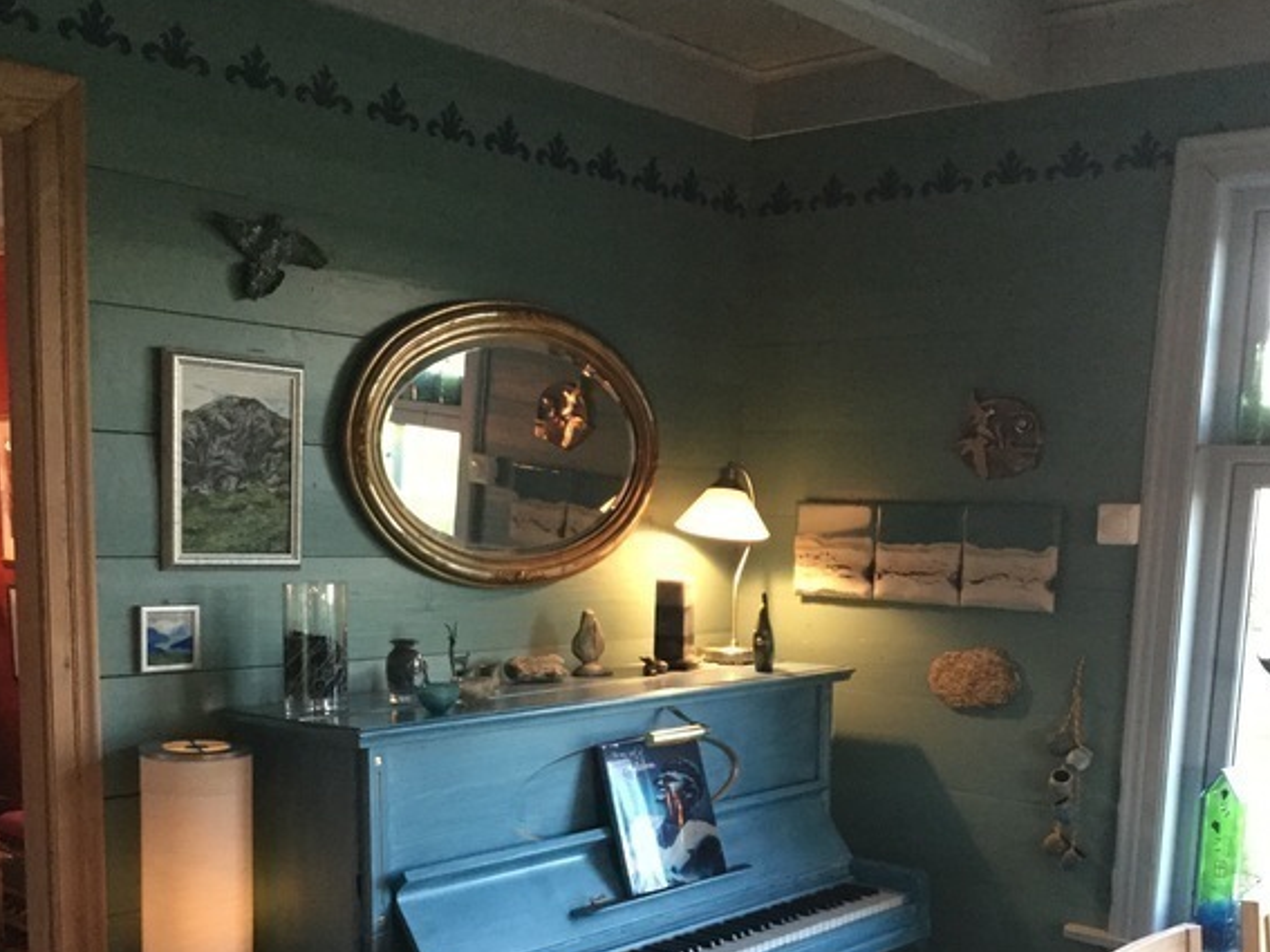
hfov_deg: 44.8
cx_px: 638
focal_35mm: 42
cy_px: 764
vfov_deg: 33.3
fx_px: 1541
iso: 200
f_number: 2.4
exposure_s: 1/20
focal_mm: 3.3
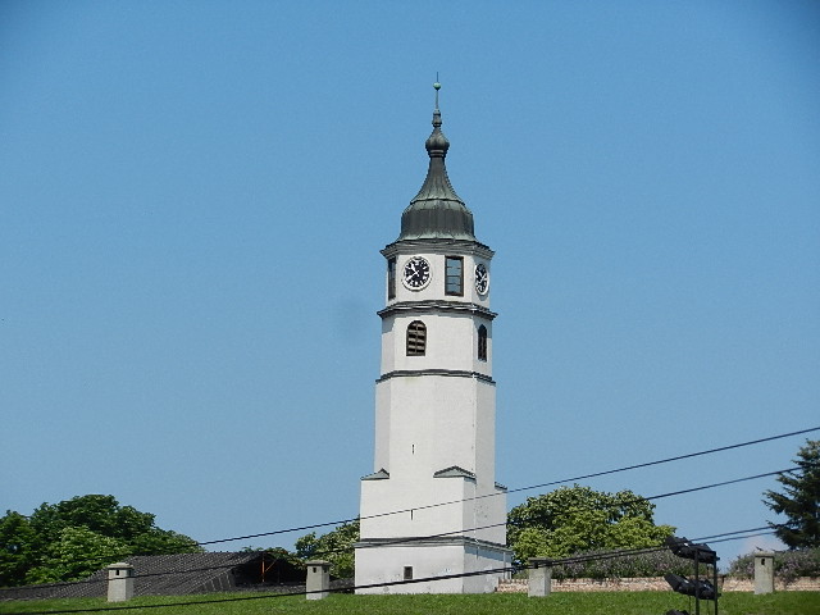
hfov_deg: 13.7
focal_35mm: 144
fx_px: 3411
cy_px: 308
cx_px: 410
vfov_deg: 10.3
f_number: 5.2
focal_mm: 25.9
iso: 160
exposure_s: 1/1250
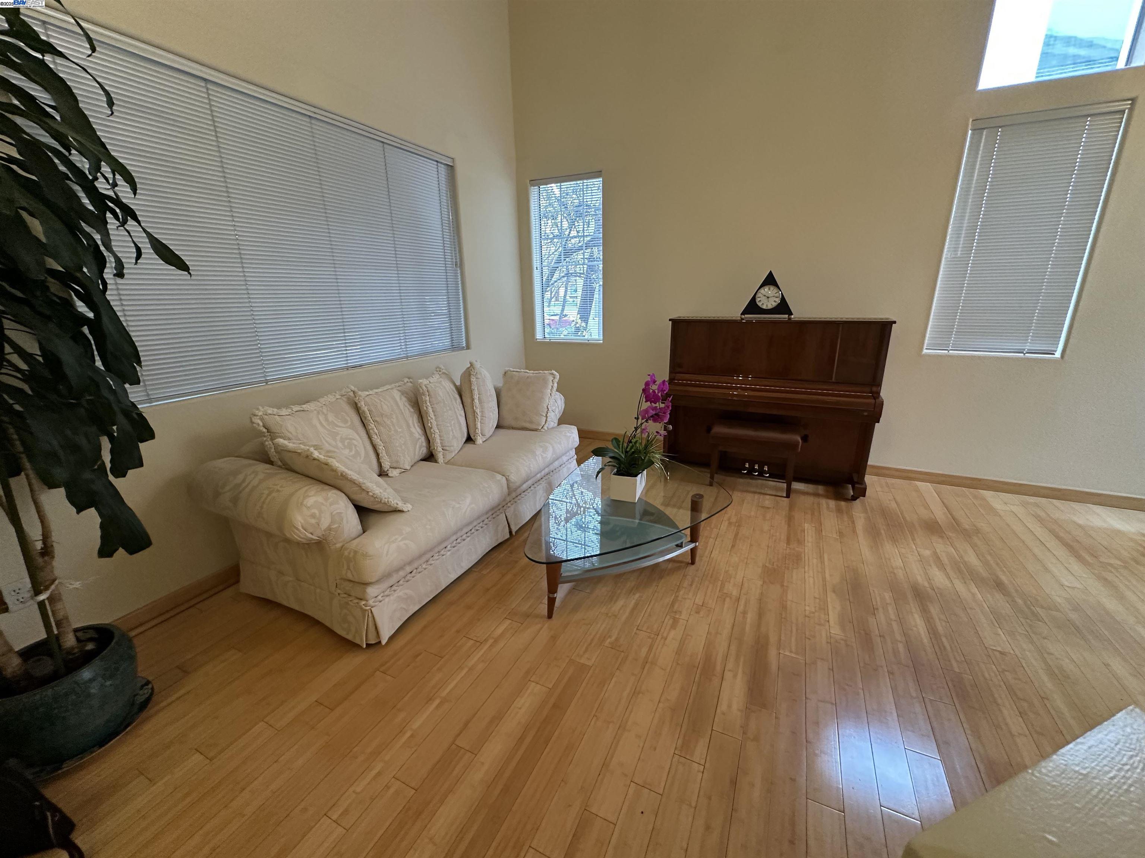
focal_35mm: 14
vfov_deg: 85.7
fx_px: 463
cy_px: 429
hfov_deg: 102.1
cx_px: 572
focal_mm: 2.22
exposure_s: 1/60
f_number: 2.2
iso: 320
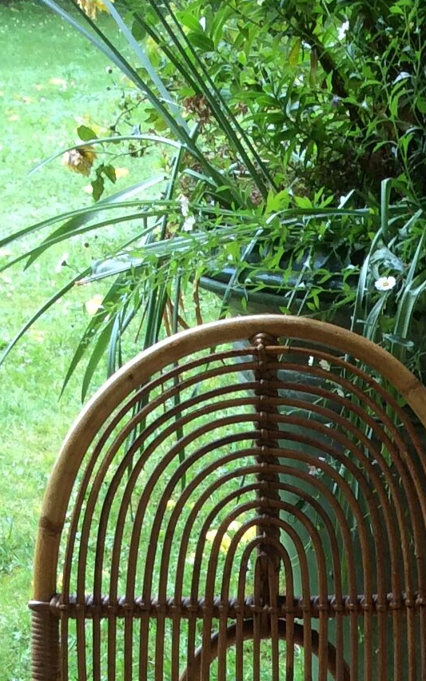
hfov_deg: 12.2
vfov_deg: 19.2
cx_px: 612
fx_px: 1912
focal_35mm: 103
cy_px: 791
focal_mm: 3.3
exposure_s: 1/100
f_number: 2.4
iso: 64
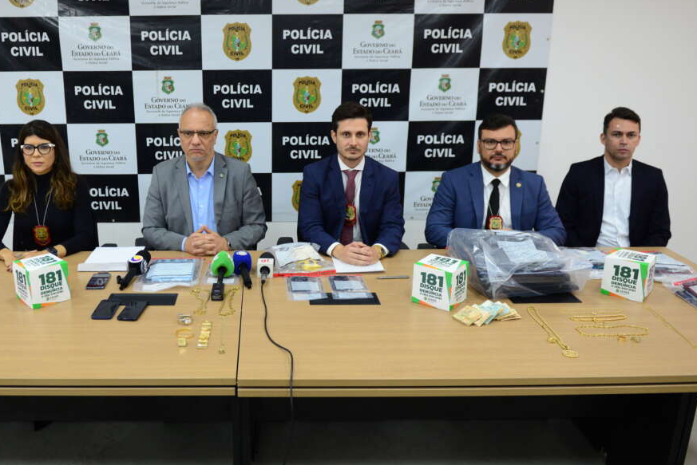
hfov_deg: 56.6
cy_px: 220
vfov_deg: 40.0
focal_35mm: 33
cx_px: 266
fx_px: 639
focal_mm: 24
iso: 1600
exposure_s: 1/500
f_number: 2.8
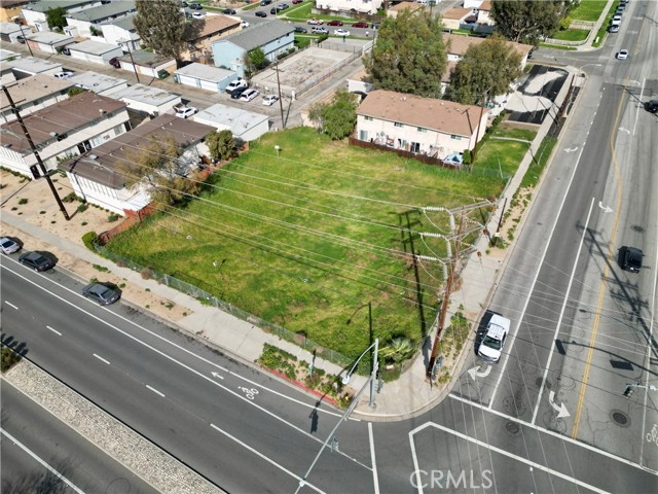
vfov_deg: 56.8
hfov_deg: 71.6
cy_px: 247
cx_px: 329
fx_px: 456
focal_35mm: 24
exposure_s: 1/3200
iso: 110
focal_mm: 6.72
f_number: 1.7
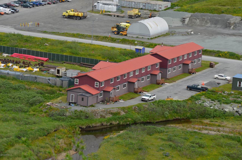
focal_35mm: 158
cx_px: 121
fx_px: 1057
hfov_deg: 13.1
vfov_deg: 8.7
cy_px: 80
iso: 110
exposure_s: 1/250
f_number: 8
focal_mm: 105
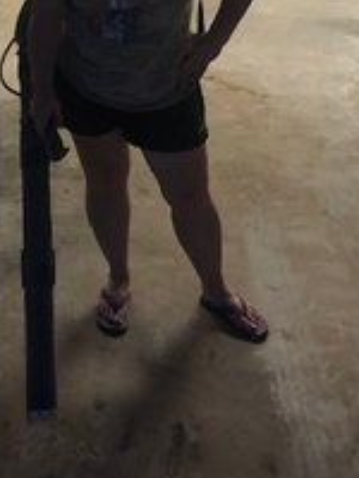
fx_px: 774
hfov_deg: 25.8
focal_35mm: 56
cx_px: 91
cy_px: 17
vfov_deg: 32.1
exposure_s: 1/9
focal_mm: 3.99
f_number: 1.8
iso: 100
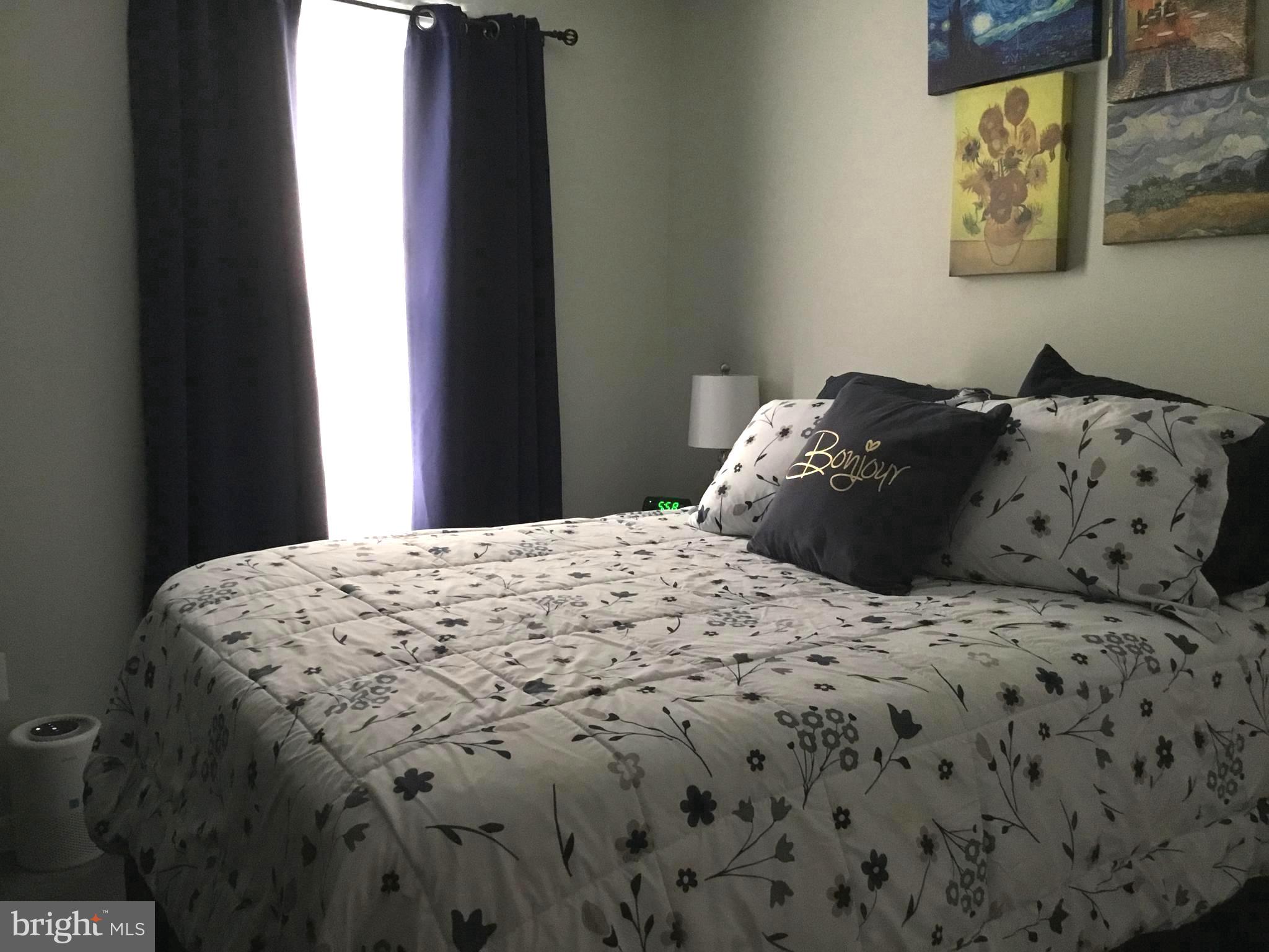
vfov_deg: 45.4
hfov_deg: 58.4
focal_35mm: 31
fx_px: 1136
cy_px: 476
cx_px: 634
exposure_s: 1/30
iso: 160
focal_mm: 3.3
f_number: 2.4
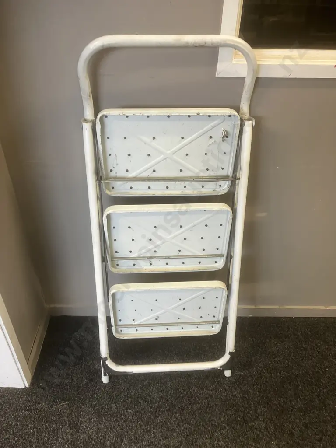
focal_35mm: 28
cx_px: 168
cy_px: 224
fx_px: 362
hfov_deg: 49.7
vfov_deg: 63.4
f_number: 1.8
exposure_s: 1/50
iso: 100
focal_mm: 3.99
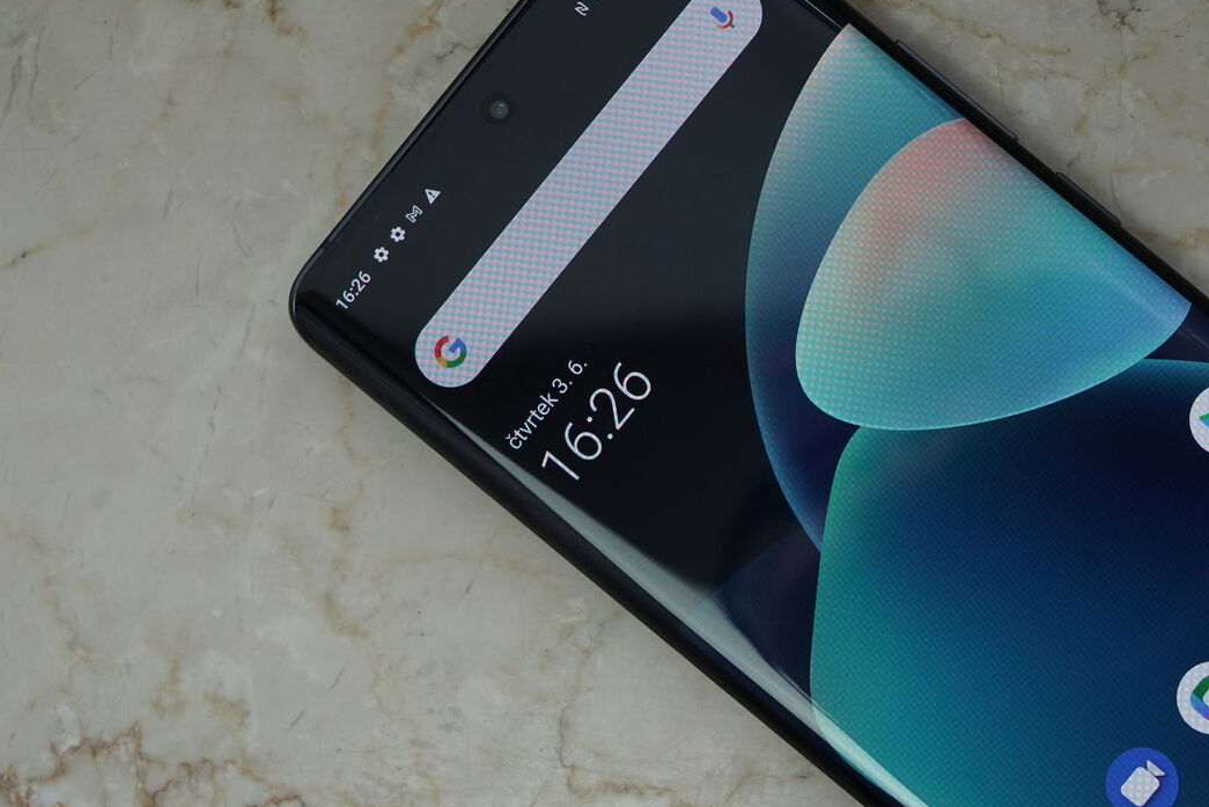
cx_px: 982
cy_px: 526
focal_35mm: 90
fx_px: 3023
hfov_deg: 22.3
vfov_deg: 15.2
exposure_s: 1/200
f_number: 8
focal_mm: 49
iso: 800
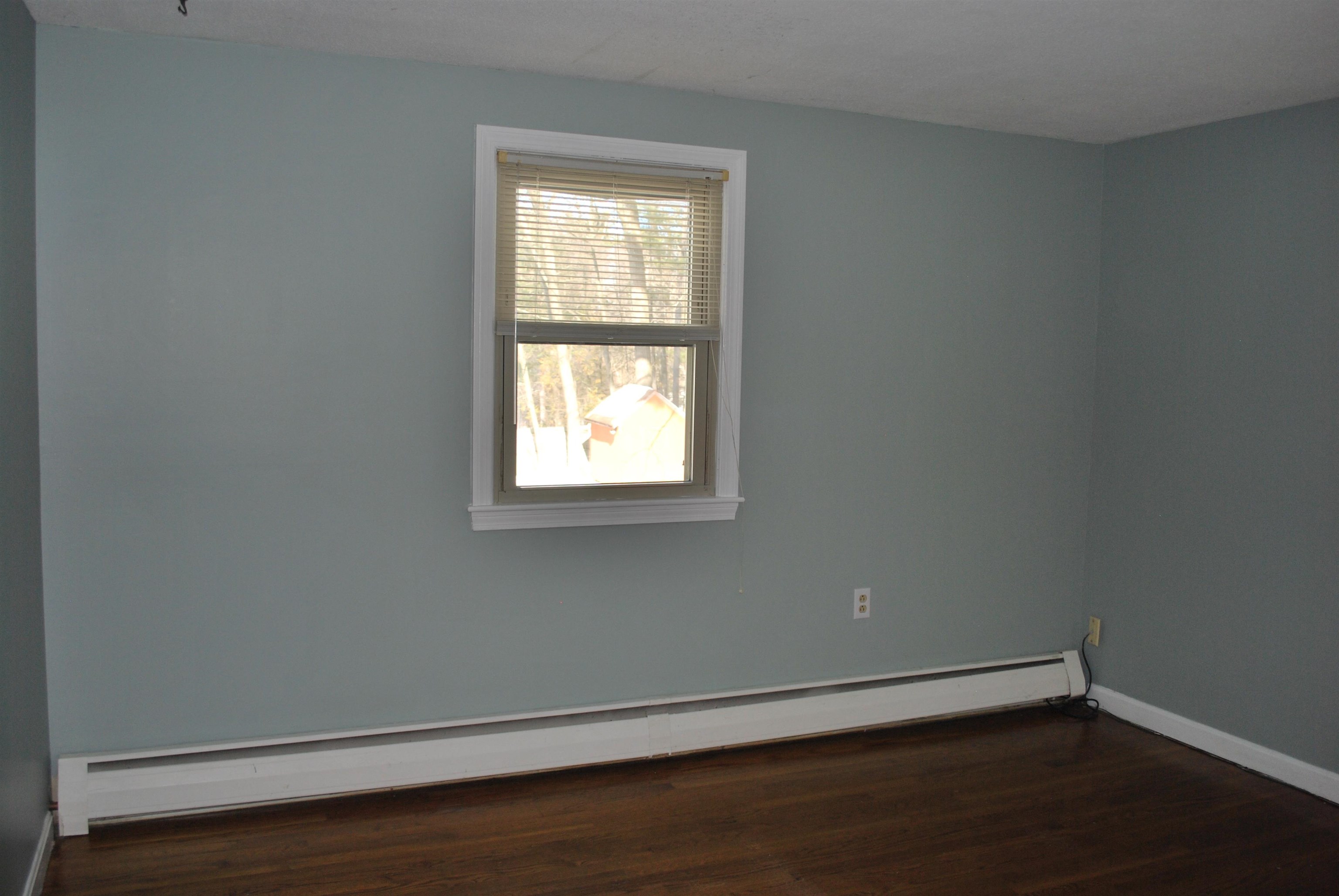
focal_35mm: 30
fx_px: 1117
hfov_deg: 61.9
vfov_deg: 43.7
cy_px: 448
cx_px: 670
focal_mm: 20
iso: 160
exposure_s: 1/125
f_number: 3.8
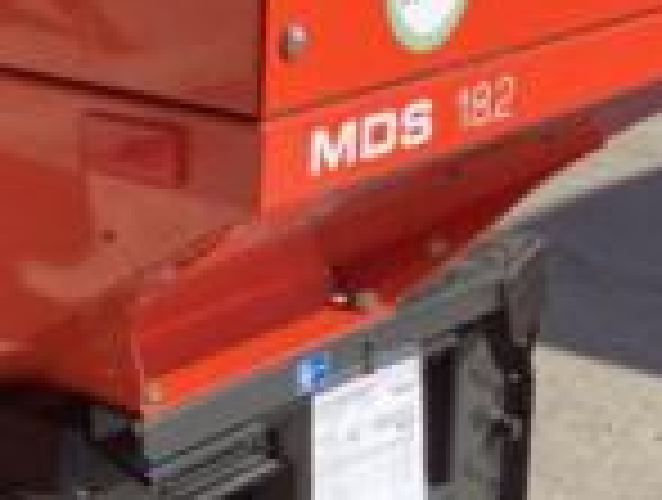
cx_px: 9
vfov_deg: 15.6
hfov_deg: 20.0
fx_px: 1821
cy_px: 169
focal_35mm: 95
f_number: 1.8
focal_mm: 3.99
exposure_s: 1/1200
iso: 20
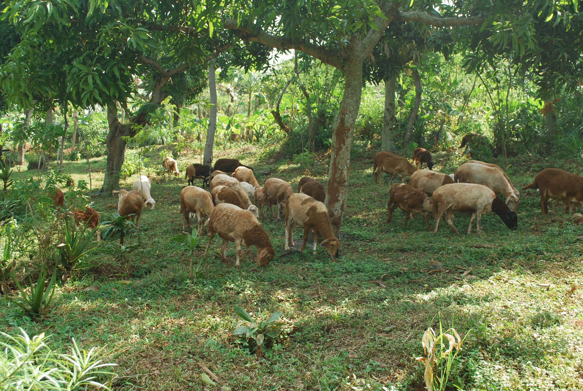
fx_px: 633
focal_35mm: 39
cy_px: 196
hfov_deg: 49.5
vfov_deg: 34.4
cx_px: 292
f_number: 4.2
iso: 100
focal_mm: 26
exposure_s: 1/60
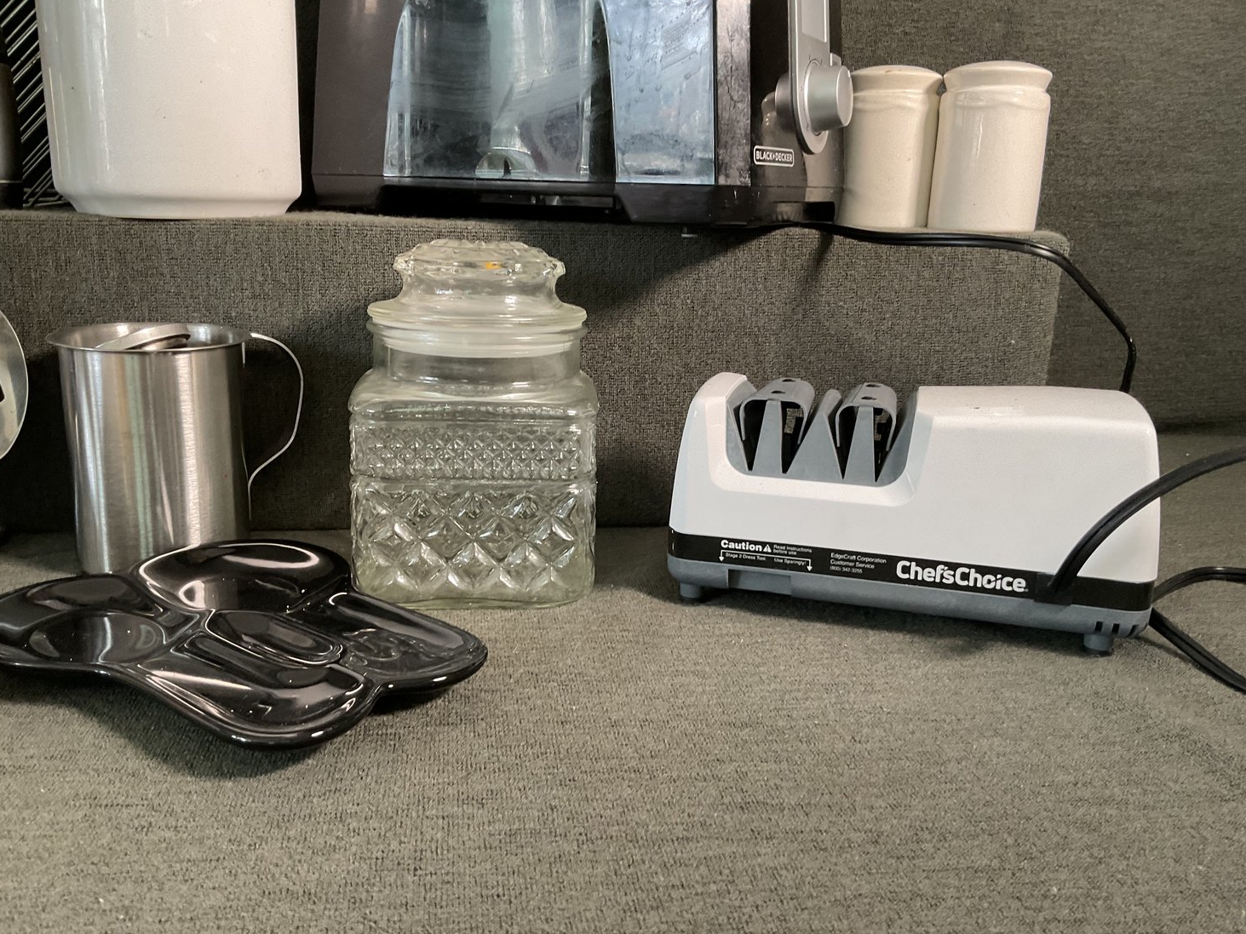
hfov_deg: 60.0
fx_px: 1080
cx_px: 626
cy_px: 464
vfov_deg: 46.8
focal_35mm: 30
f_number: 1.8
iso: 100
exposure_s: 1/60
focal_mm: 3
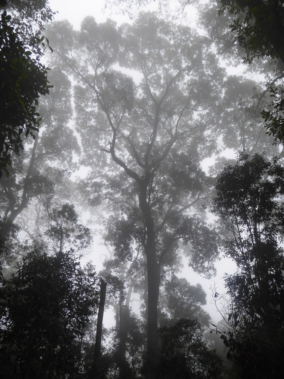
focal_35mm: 25
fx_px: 273
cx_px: 142
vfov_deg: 69.4
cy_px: 190
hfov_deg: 54.9
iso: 80
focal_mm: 4.3
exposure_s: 1/125
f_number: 3.3
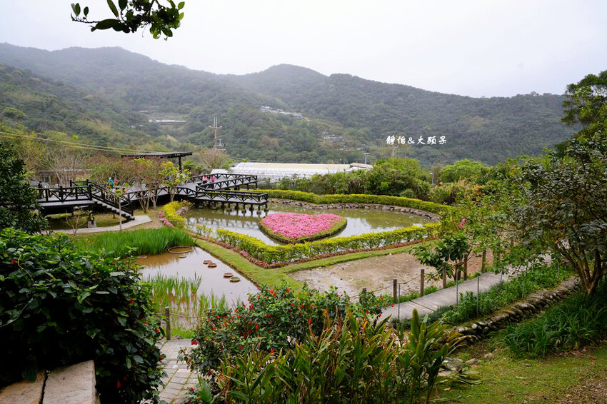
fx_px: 421
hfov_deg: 71.5
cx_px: 304
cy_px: 202
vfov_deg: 51.2
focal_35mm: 25
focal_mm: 25
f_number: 8
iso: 320
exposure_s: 1/400
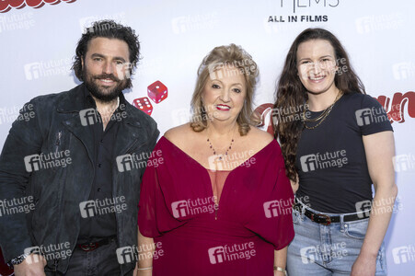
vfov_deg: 42.3
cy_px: 138
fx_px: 357
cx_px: 208
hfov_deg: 60.3
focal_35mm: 31
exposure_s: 1/200
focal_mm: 31
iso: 400
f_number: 5.6
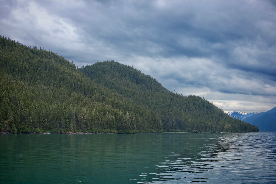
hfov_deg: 28.8
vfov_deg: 19.5
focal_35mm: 70
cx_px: 138
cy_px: 92
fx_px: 537
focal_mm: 70
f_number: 7.1
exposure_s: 1/200
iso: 100
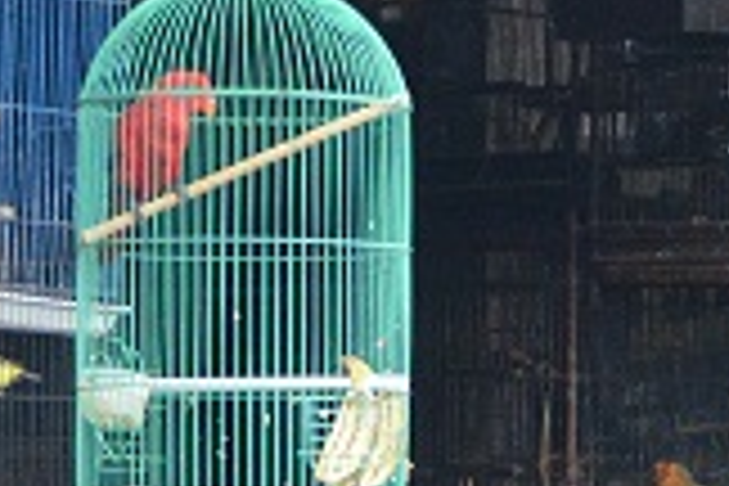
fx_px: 5428
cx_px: 522
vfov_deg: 5.1
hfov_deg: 7.7
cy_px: 171
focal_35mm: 268
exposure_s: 1/500
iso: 1600
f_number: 4
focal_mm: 29
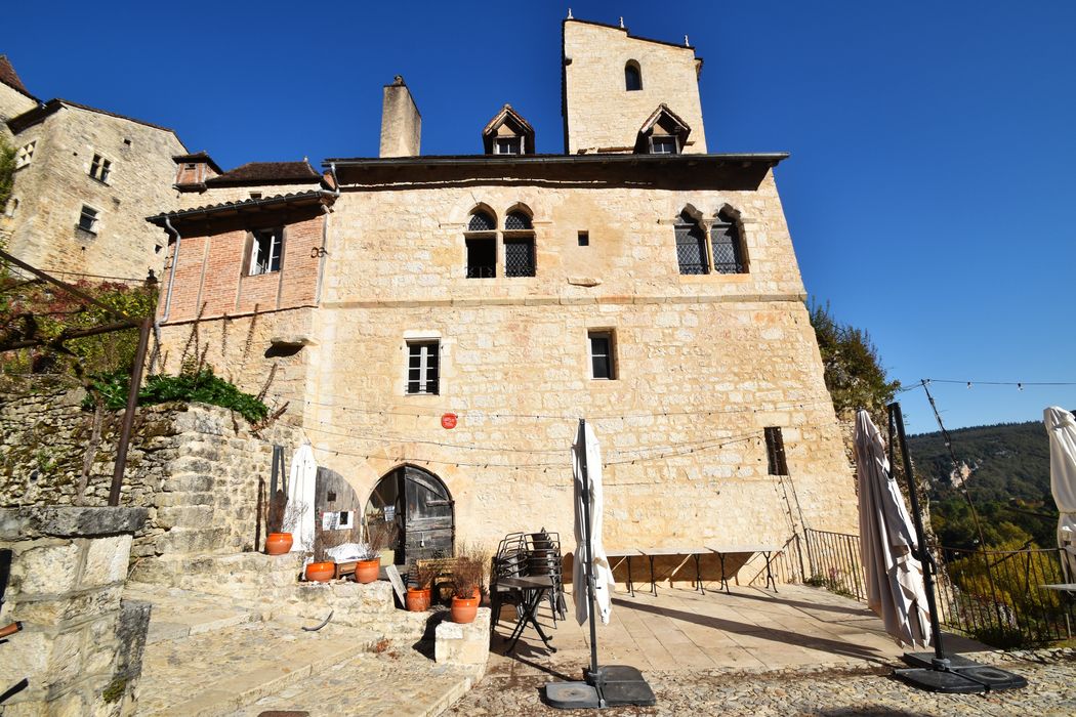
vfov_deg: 77.3
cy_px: 358
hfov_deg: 100.4
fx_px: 448
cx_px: 538
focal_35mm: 15
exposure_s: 1/400
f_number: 10
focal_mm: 10
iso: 200
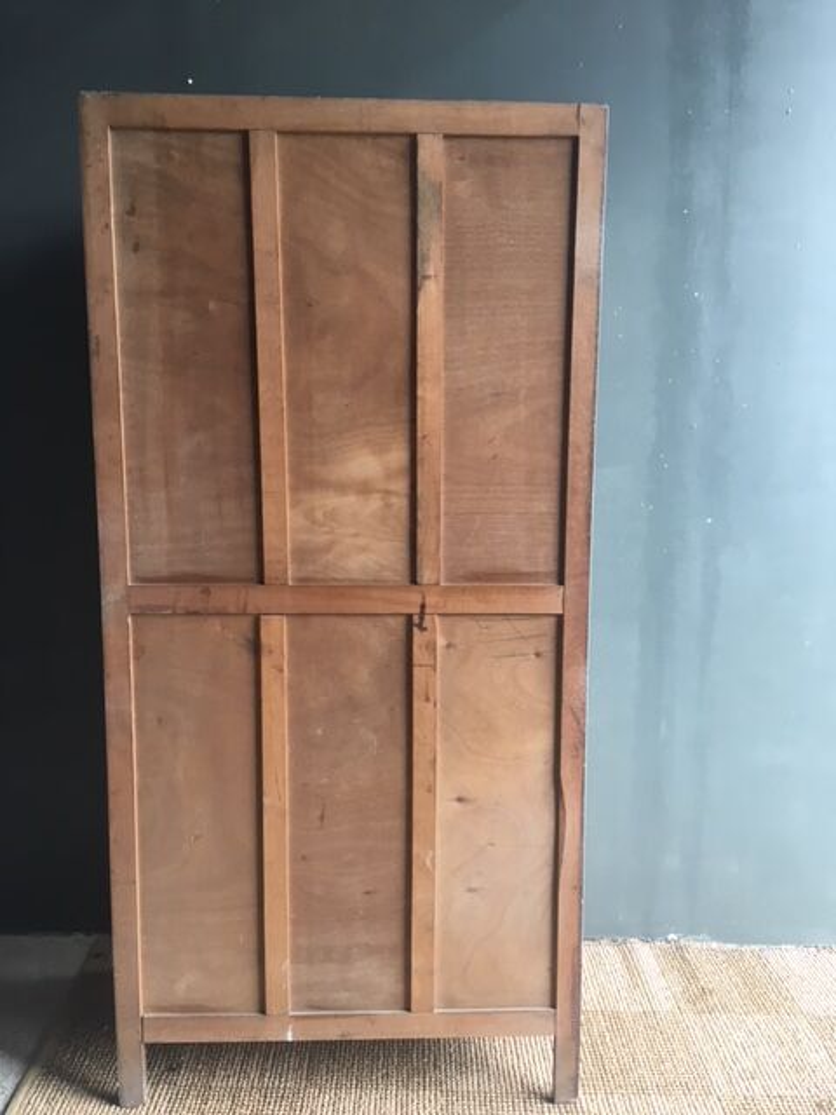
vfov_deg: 61.7
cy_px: 558
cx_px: 418
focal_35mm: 29
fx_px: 934
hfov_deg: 48.2
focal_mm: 4.15
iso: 32
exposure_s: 1/33
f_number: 2.2
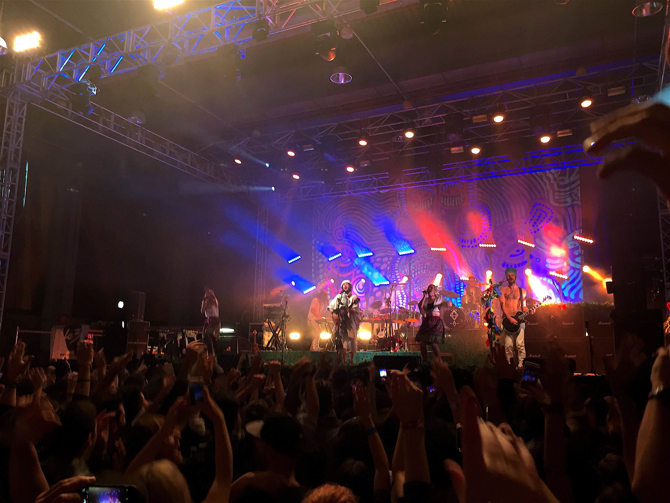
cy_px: 252
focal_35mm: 29
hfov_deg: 61.7
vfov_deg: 48.2
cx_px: 335
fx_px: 561
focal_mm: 4.15
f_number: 2.2
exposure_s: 1/33
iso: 100
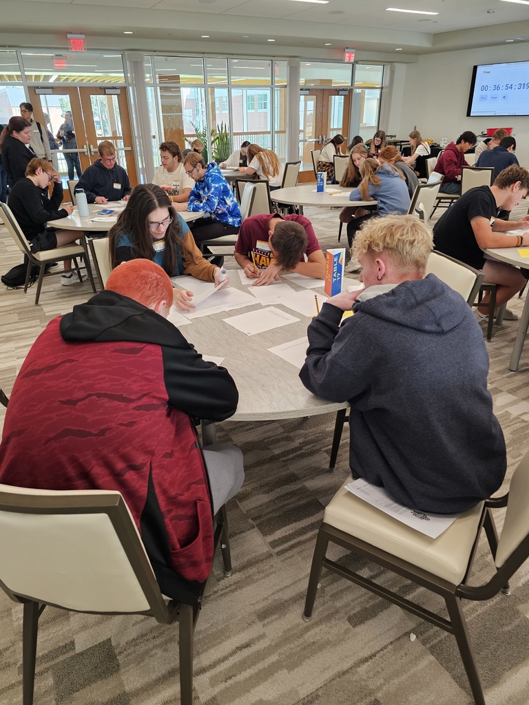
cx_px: 264
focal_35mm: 23
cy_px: 352
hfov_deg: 58.9
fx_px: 469
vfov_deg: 73.9
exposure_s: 1/180
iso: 250
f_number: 1.7
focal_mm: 6.3
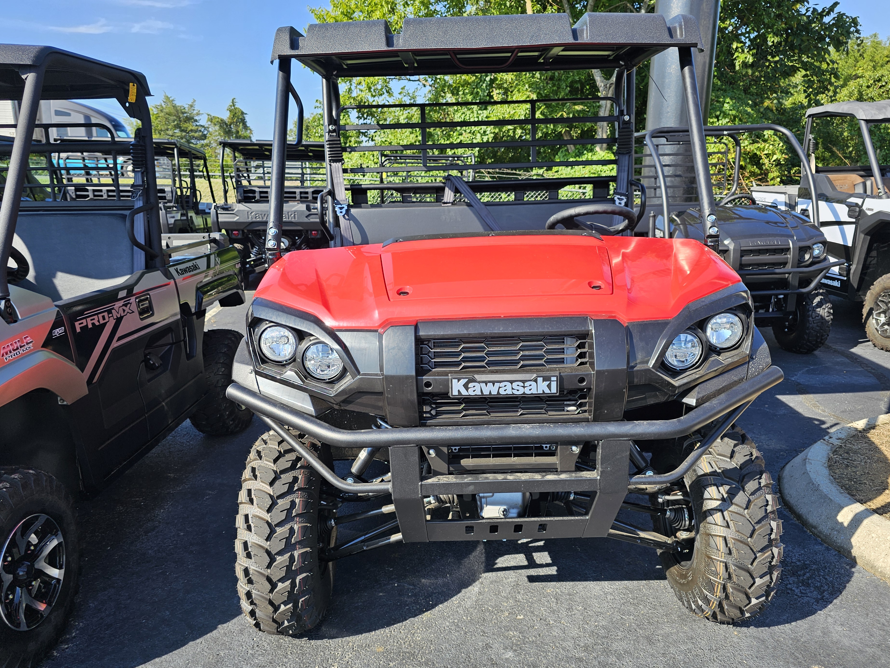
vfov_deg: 54.8
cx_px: 456
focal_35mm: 25
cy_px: 363
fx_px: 643
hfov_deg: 69.4
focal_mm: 6.3
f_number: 1.7
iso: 10
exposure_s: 1/260
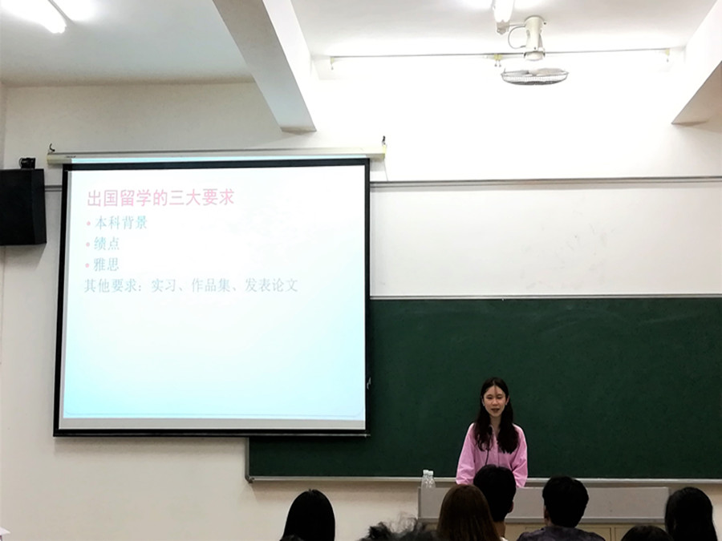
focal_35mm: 49
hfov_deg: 38.9
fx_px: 1022
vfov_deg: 29.7
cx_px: 361
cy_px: 270
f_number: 2.2
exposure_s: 1/33.3
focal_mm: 3.83
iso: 200
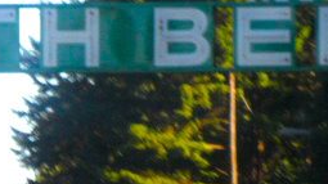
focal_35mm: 526
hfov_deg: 4.1
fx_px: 4571
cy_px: 163
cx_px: -13
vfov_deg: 2.3
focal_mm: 20
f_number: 4.4
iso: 80
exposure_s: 1/180
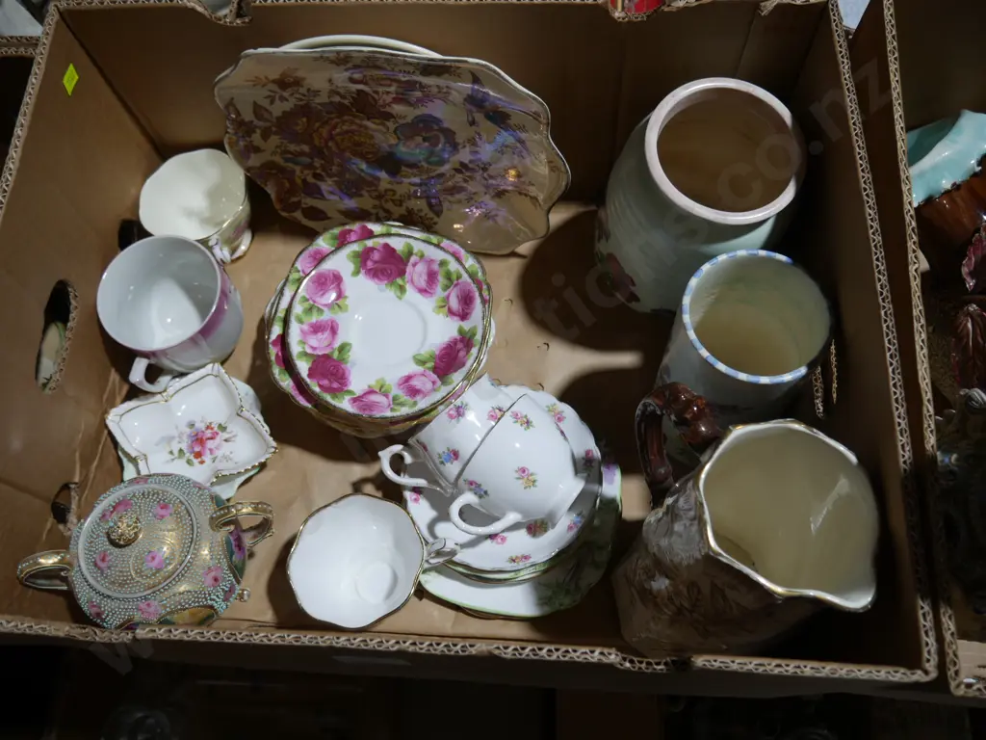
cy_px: 370
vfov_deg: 49.7
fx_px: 798
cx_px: 493
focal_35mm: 28
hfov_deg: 63.4
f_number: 3.5
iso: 200
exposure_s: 1/100
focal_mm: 14
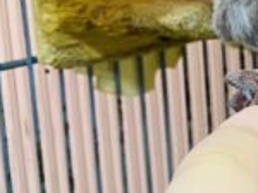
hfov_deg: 16.0
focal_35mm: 111
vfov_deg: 13.2
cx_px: 409
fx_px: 826
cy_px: 43
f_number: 1.8
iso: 400
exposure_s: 1/50
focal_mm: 4.25
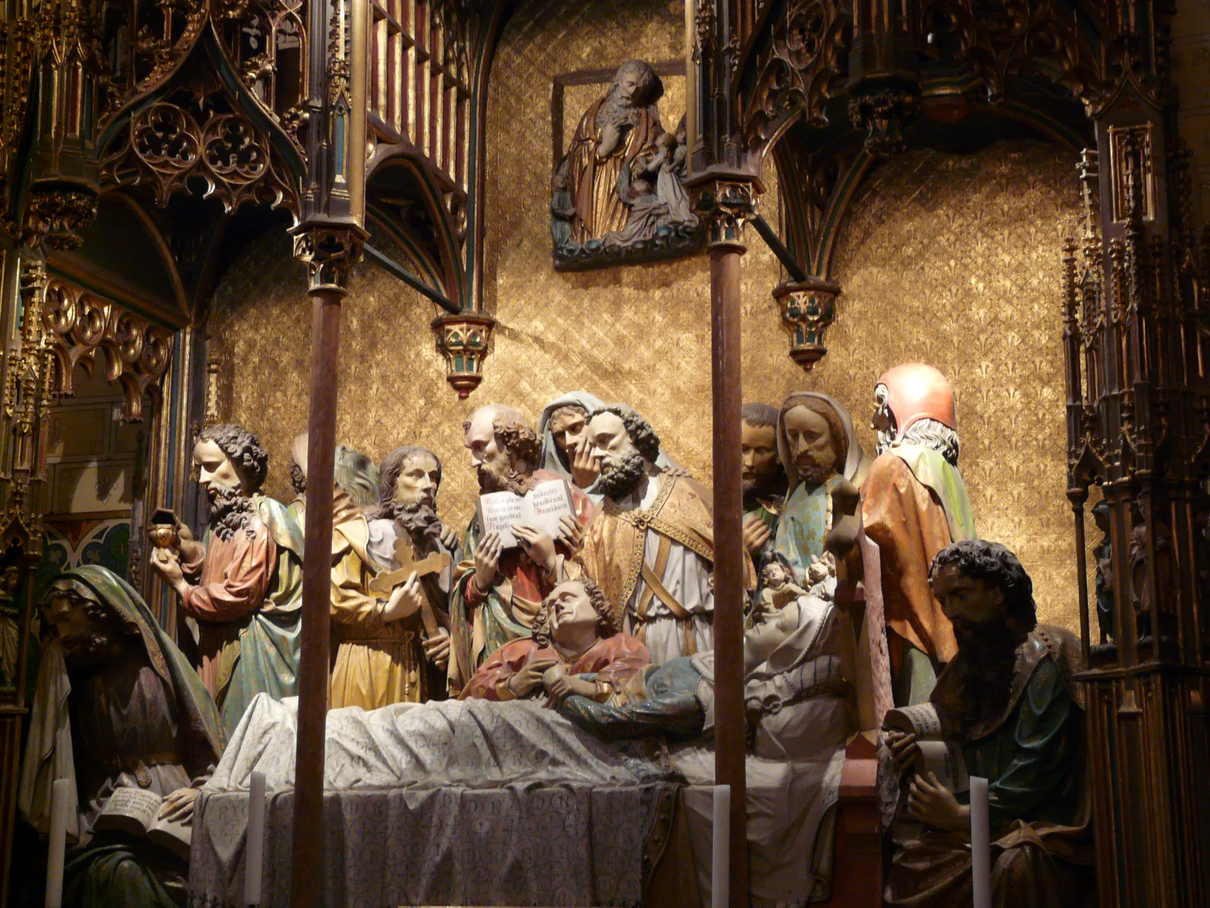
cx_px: 605
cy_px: 454
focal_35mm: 56
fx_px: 1957
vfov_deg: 26.1
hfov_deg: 34.3
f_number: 3.2
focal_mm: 9.2
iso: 200
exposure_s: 1/8
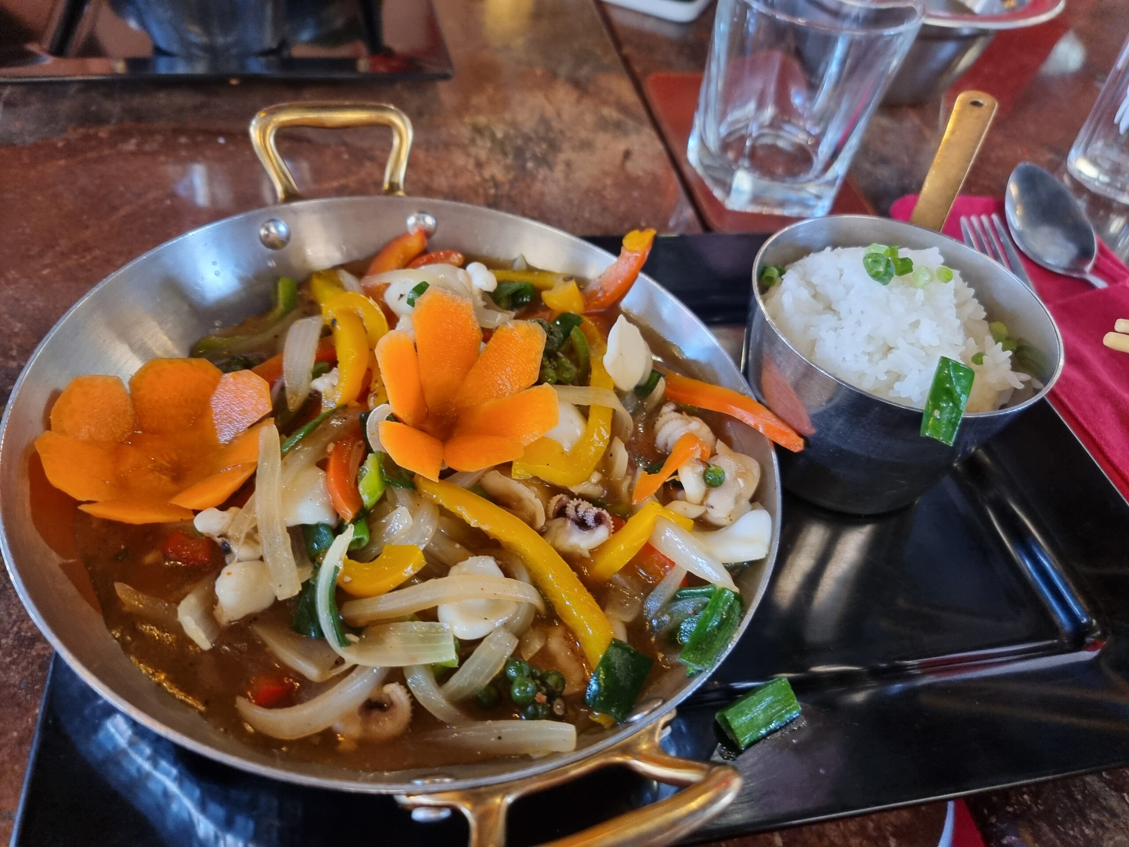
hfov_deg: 71.6
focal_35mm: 24
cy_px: 424
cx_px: 564
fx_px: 783
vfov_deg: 56.8
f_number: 1.8
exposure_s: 1/50
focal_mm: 6.7
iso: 400
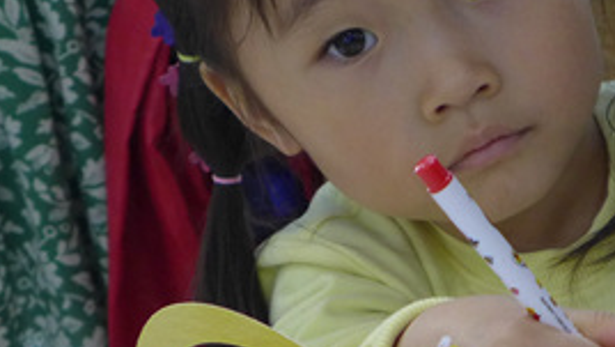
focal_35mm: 195
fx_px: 3181
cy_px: 308
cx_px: 537
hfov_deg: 11.0
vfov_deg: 6.2
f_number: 2.2
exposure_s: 1/200
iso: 400
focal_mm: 14.7
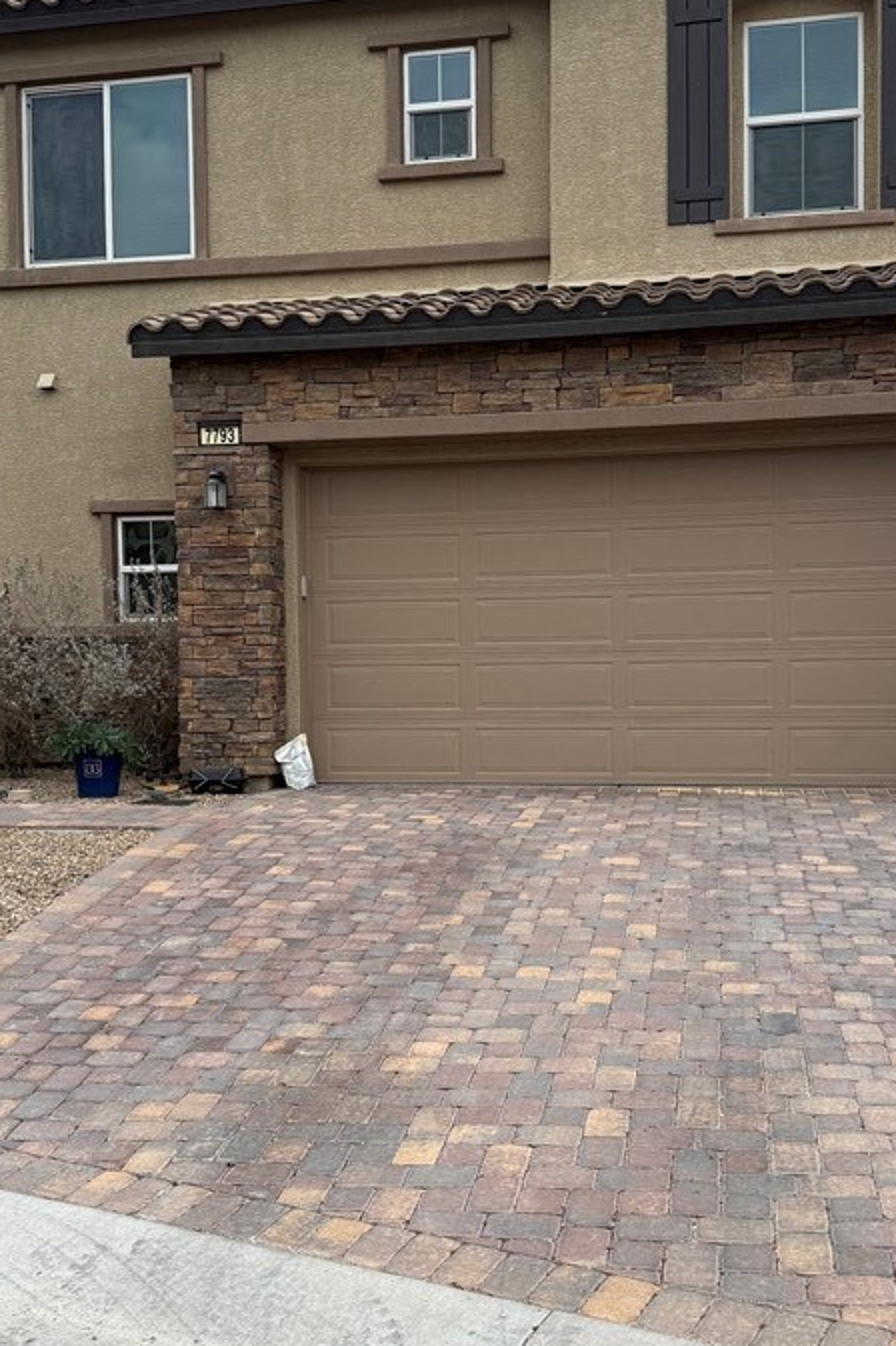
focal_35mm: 38
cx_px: 444
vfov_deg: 50.7
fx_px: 1420
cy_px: 700
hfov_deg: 35.0
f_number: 1.78
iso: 100
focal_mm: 6.76
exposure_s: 1/3021
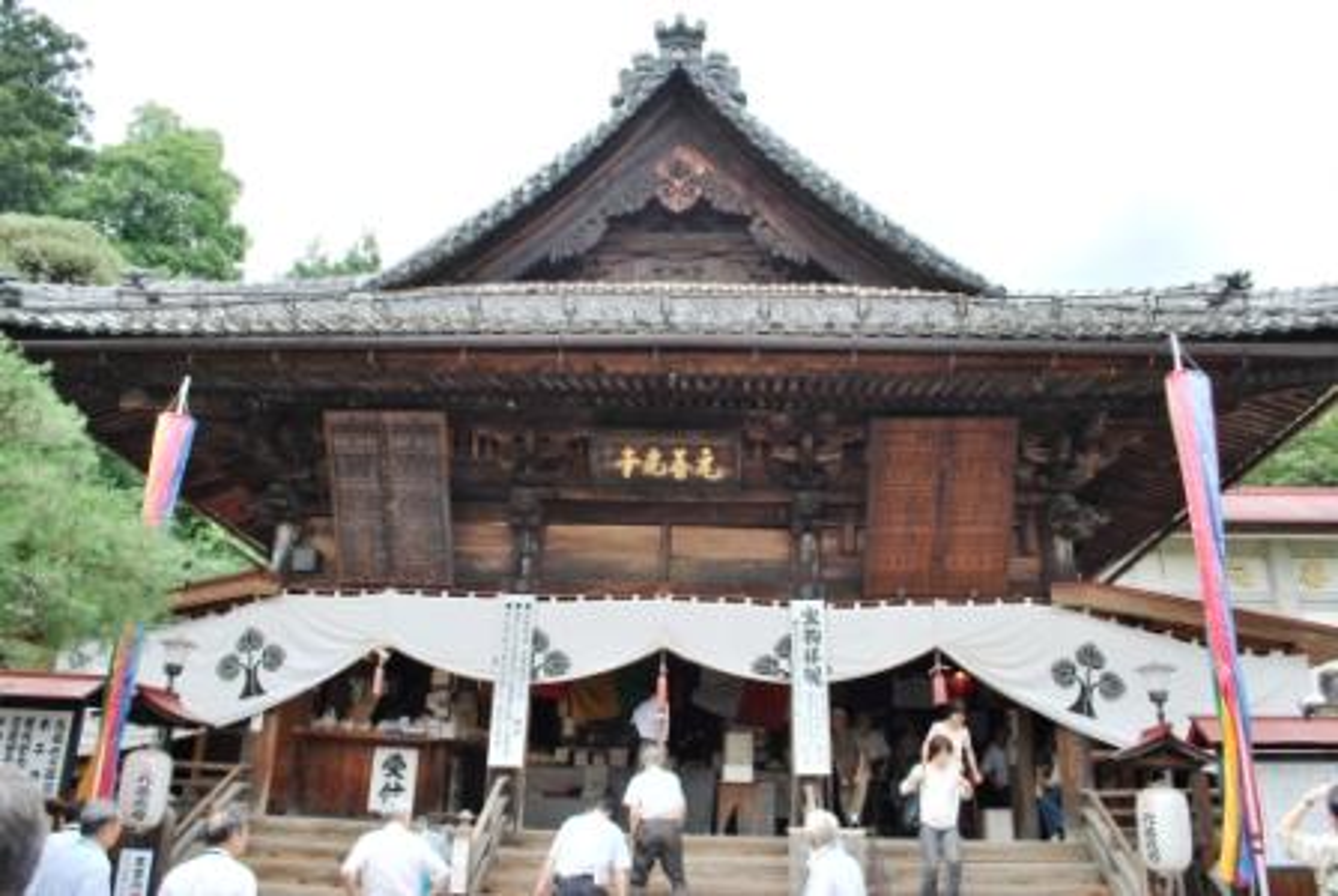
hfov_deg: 67.3
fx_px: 1005
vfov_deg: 48.1
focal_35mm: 27
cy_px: 448
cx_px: 669
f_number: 5.6
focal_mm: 18
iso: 100
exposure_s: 1/125
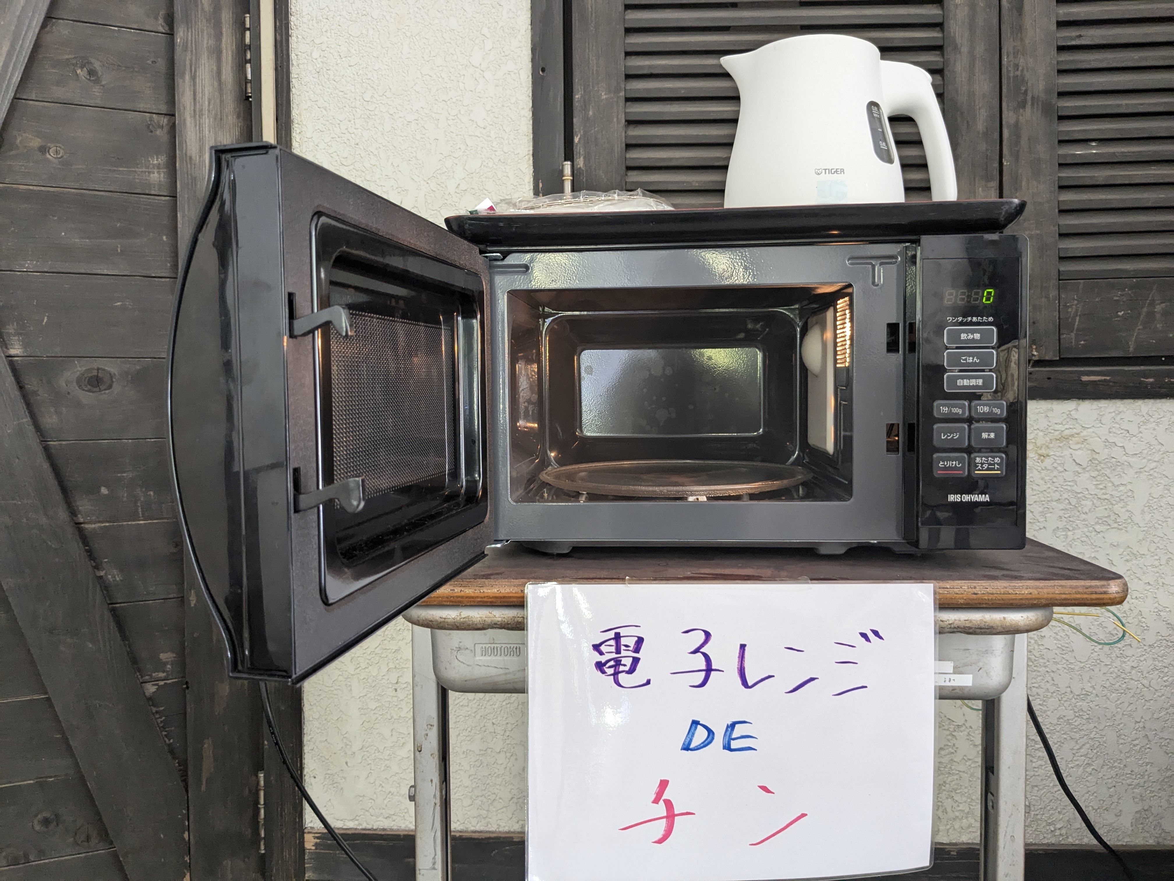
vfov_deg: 51.4
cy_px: 440
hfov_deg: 65.3
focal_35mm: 27
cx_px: 587
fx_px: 916
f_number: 1.73
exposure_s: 1/60
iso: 428
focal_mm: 4.38
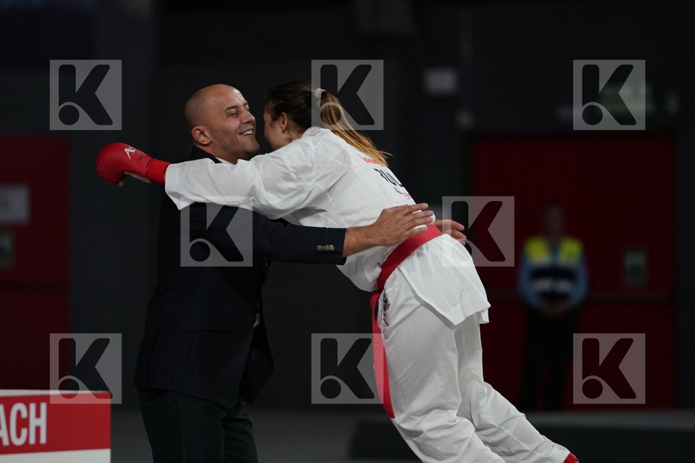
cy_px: 232
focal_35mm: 300
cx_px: 348
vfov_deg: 4.6
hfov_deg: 6.9
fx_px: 5791
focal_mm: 200
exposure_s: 1/1000
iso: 1600
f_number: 2.8
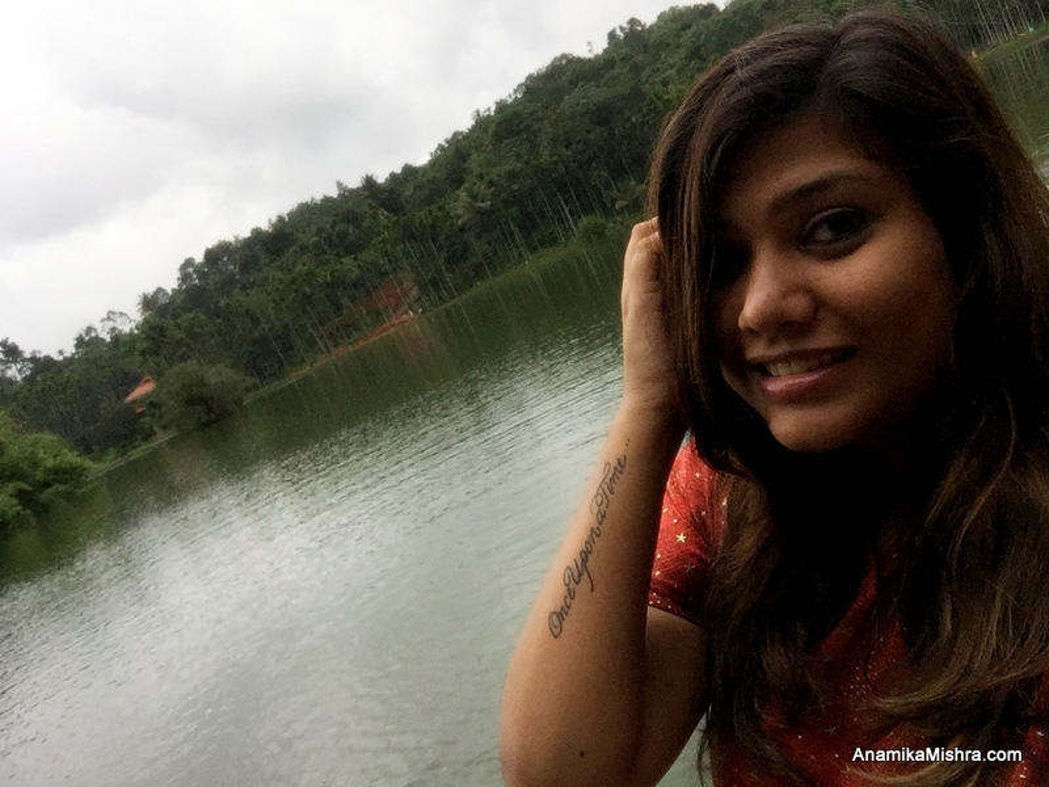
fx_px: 939
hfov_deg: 58.4
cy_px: 394
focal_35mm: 31
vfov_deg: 45.4
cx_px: 524
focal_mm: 2.65
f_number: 2.2
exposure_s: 1/1379
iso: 32
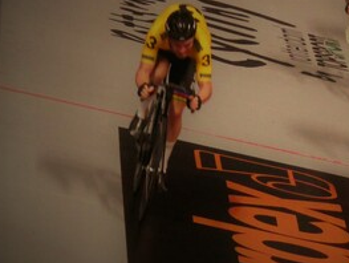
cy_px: 110
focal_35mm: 524
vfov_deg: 2.8
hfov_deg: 3.8
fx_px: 5290
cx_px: 287
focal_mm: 53.8
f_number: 5.5
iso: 3200
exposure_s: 1/200
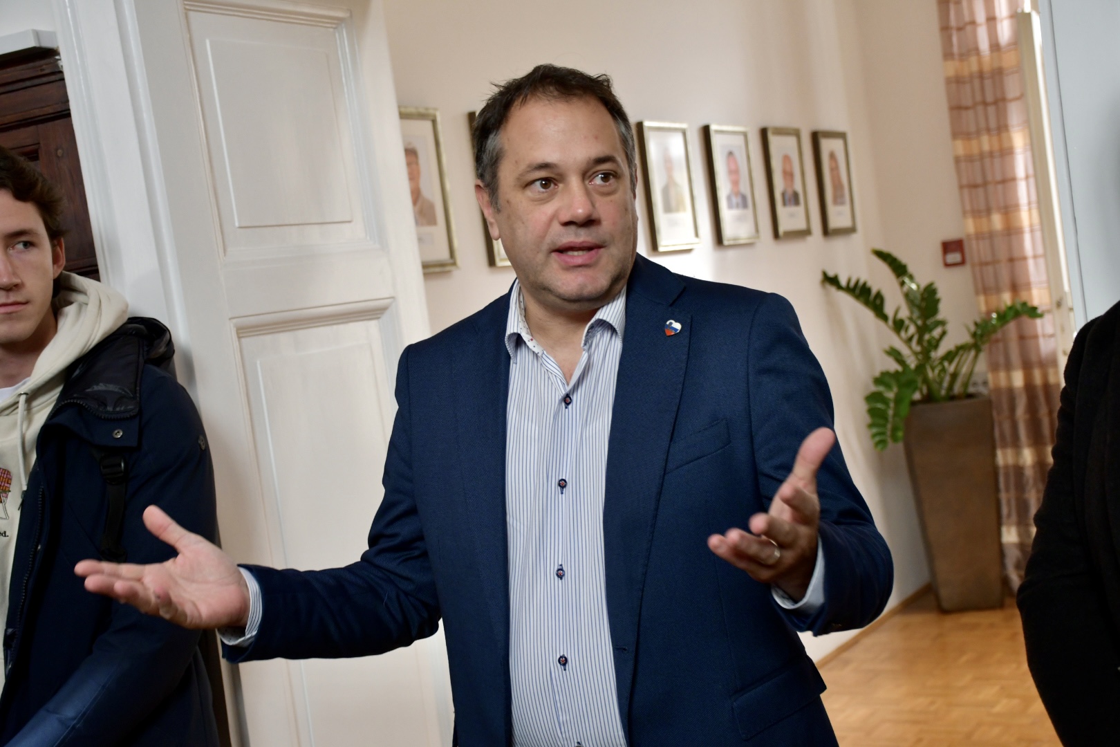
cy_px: 374
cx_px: 560
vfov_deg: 26.0
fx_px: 1618
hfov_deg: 38.2
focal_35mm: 52
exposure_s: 1/125
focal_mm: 35
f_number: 4.2
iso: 1100
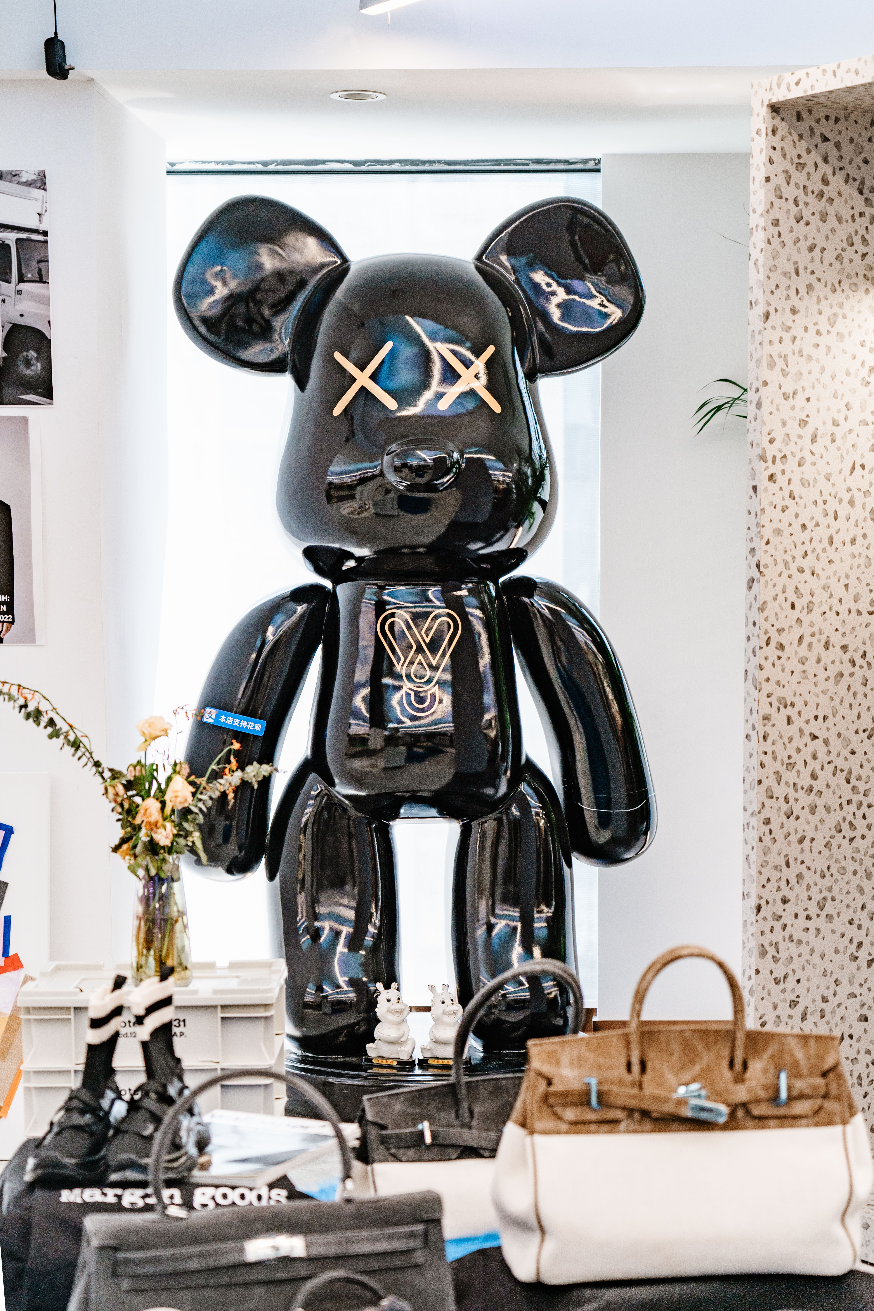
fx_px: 2585
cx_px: 437
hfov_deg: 19.2
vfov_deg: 28.5
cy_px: 656
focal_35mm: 71
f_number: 4
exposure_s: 1/125
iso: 400
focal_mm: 71
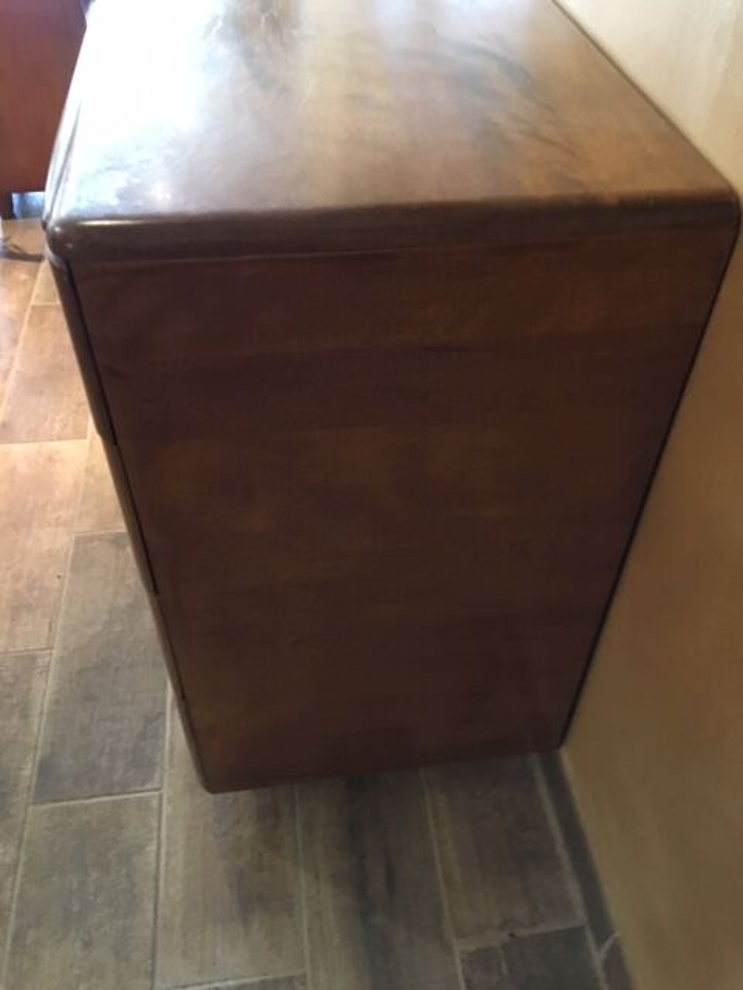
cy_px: 495
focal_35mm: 29
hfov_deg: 48.2
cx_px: 372
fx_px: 830
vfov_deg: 61.7
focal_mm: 4.15
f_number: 2.2
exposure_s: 1/20
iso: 200
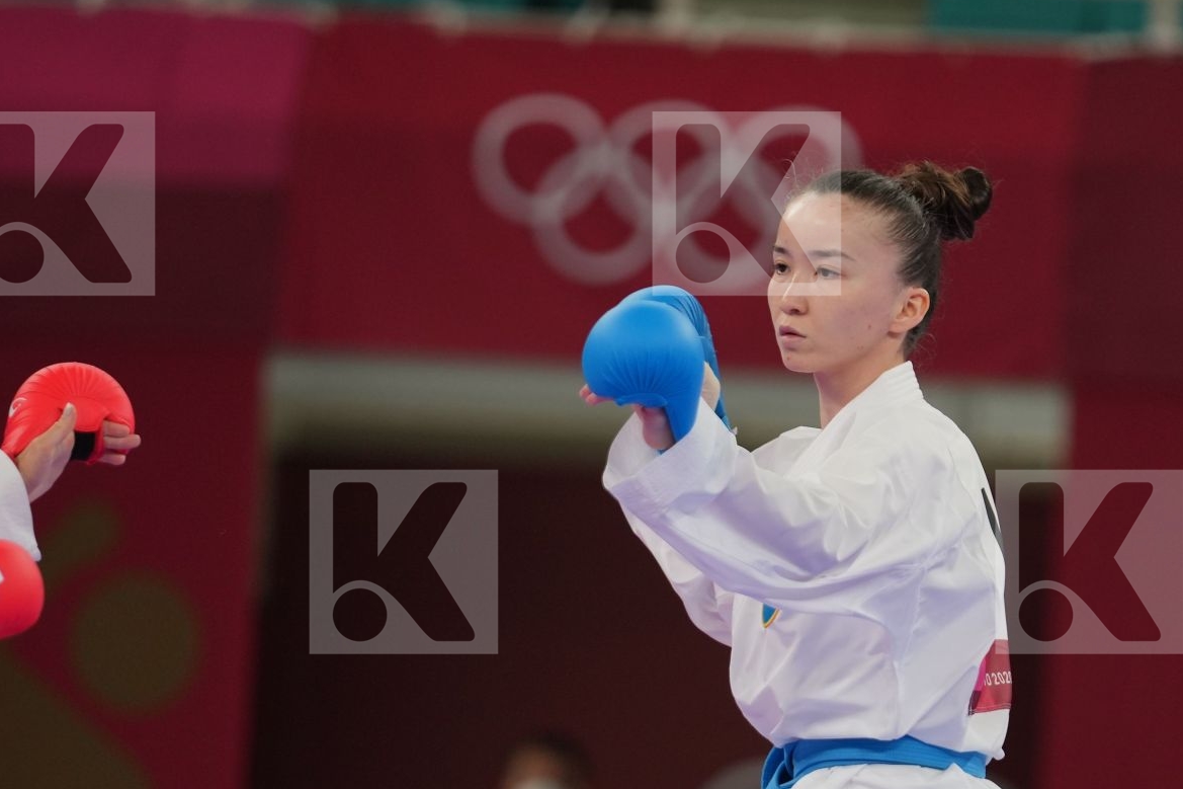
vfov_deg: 3.0
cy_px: 562
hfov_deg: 4.5
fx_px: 15179
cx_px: 747
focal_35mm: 462
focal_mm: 200
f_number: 2.8
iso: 500
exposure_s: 1/1000
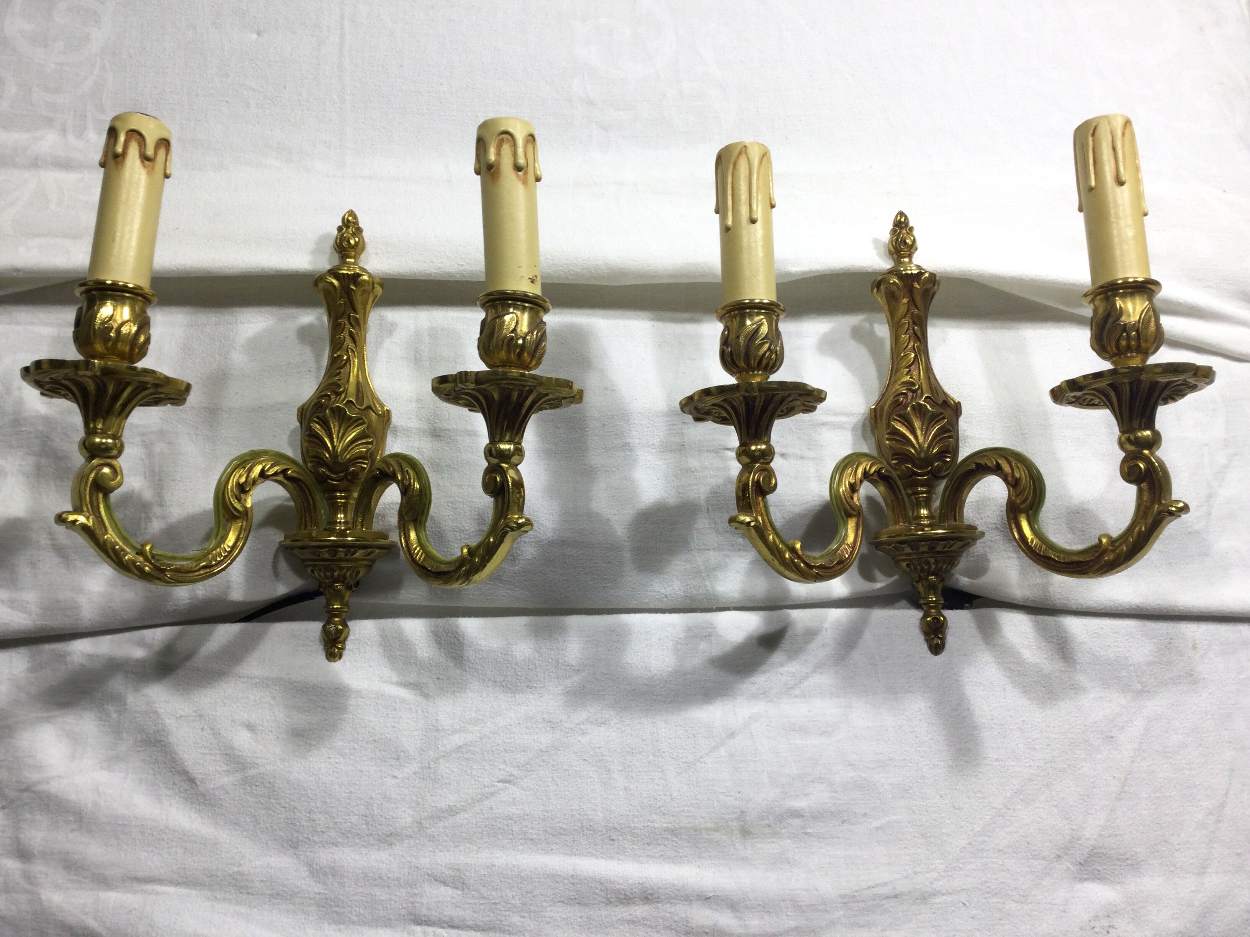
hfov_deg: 58.4
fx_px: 1119
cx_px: 625
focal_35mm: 31
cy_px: 468
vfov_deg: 45.4
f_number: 2.4
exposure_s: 1/50
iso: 32
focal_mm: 3.3
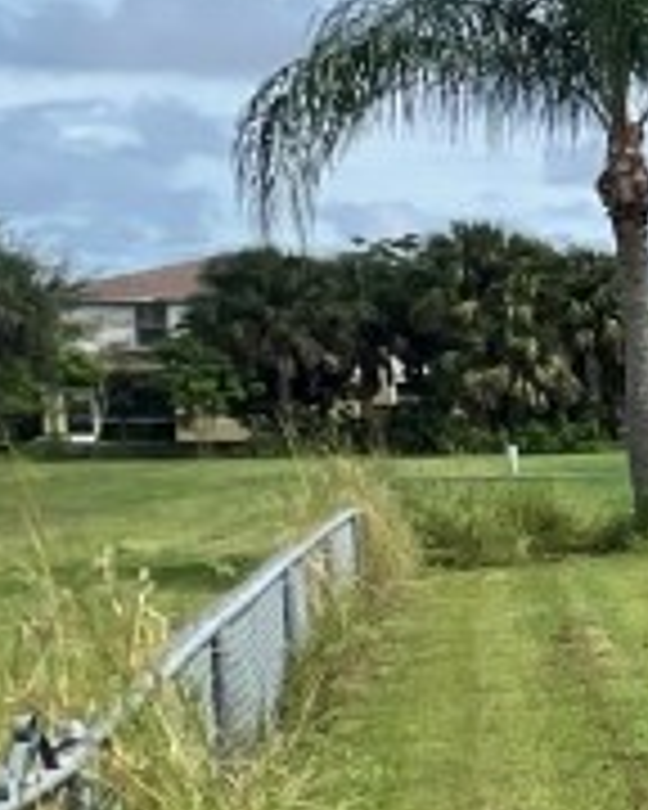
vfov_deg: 26.2
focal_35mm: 72
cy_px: 558
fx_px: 1726
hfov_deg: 11.1
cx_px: 1998
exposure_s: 1/1783
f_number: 1.8
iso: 32
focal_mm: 1.57
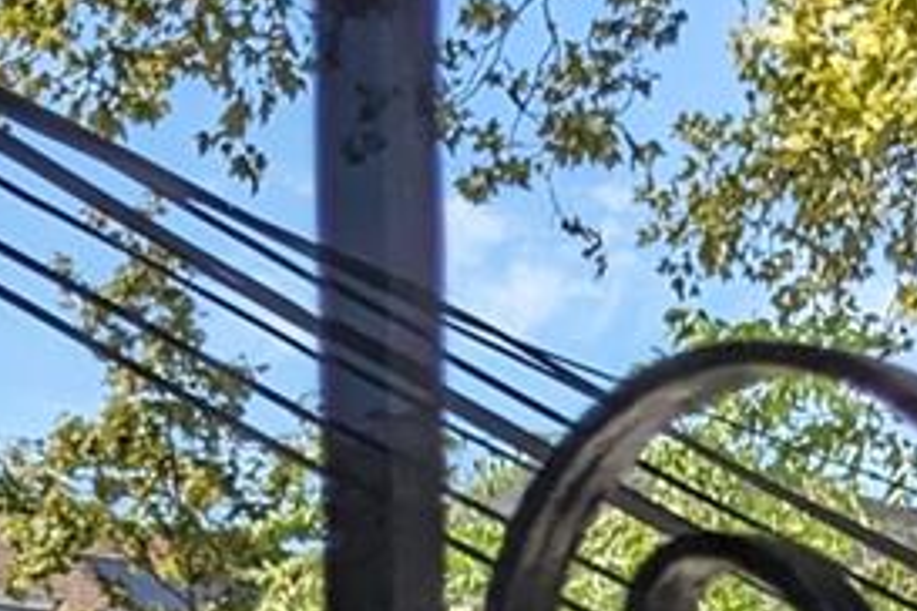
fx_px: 4024
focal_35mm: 158
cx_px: 1011
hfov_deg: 12.8
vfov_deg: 7.4
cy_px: 1971
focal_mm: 4.38
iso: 48
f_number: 1.73
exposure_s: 1/1300
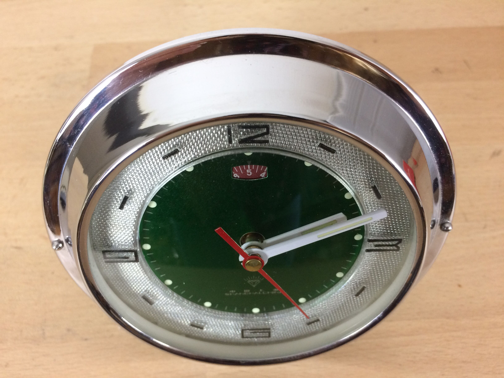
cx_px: 252
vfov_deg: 48.2
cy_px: 189
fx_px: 422
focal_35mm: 29
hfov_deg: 61.7
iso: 80
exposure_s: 1/33
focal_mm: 4.15
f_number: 2.2
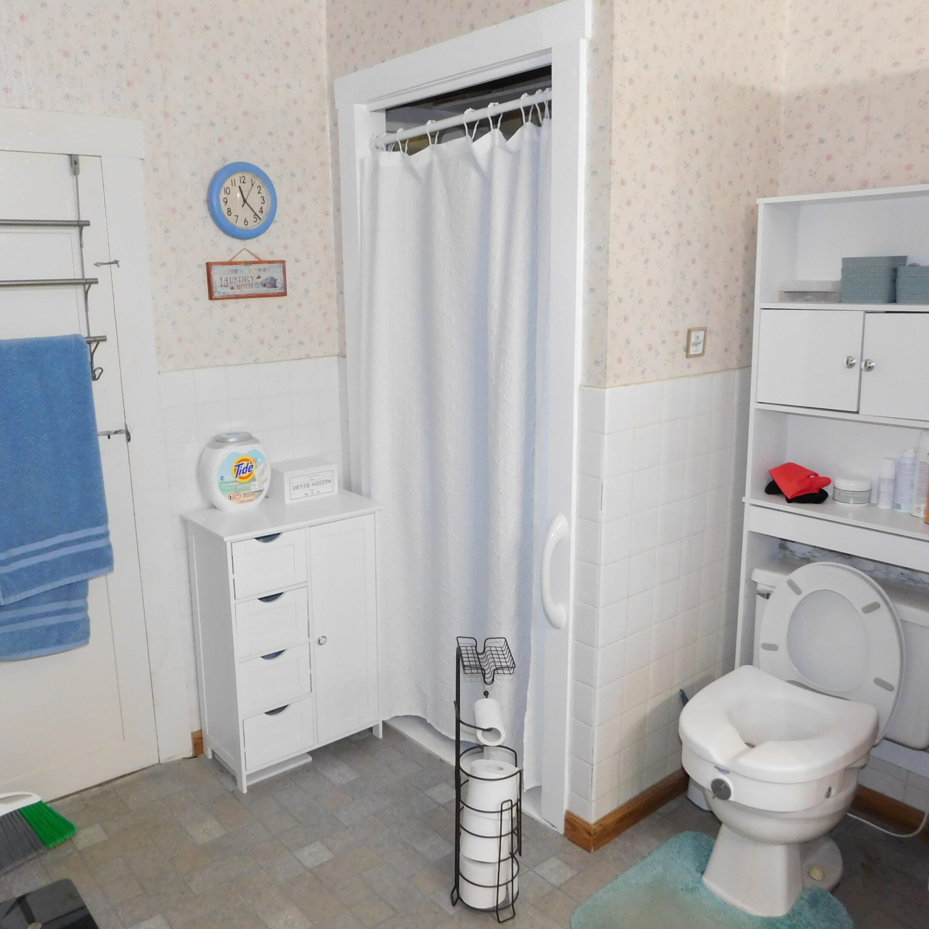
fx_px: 850
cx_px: 414
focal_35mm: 28
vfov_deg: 57.3
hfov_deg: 57.2
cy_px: 463
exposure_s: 1/30
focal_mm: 4
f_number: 3
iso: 280
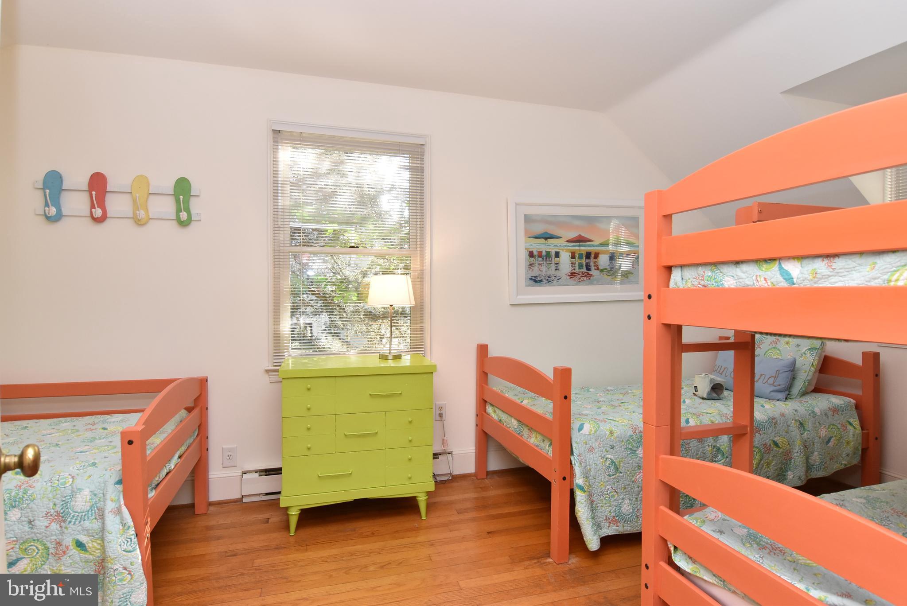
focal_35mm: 18
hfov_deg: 90.0
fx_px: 454
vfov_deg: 67.5
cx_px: 454
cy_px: 303
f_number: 10
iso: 800
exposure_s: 1/80
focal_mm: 12
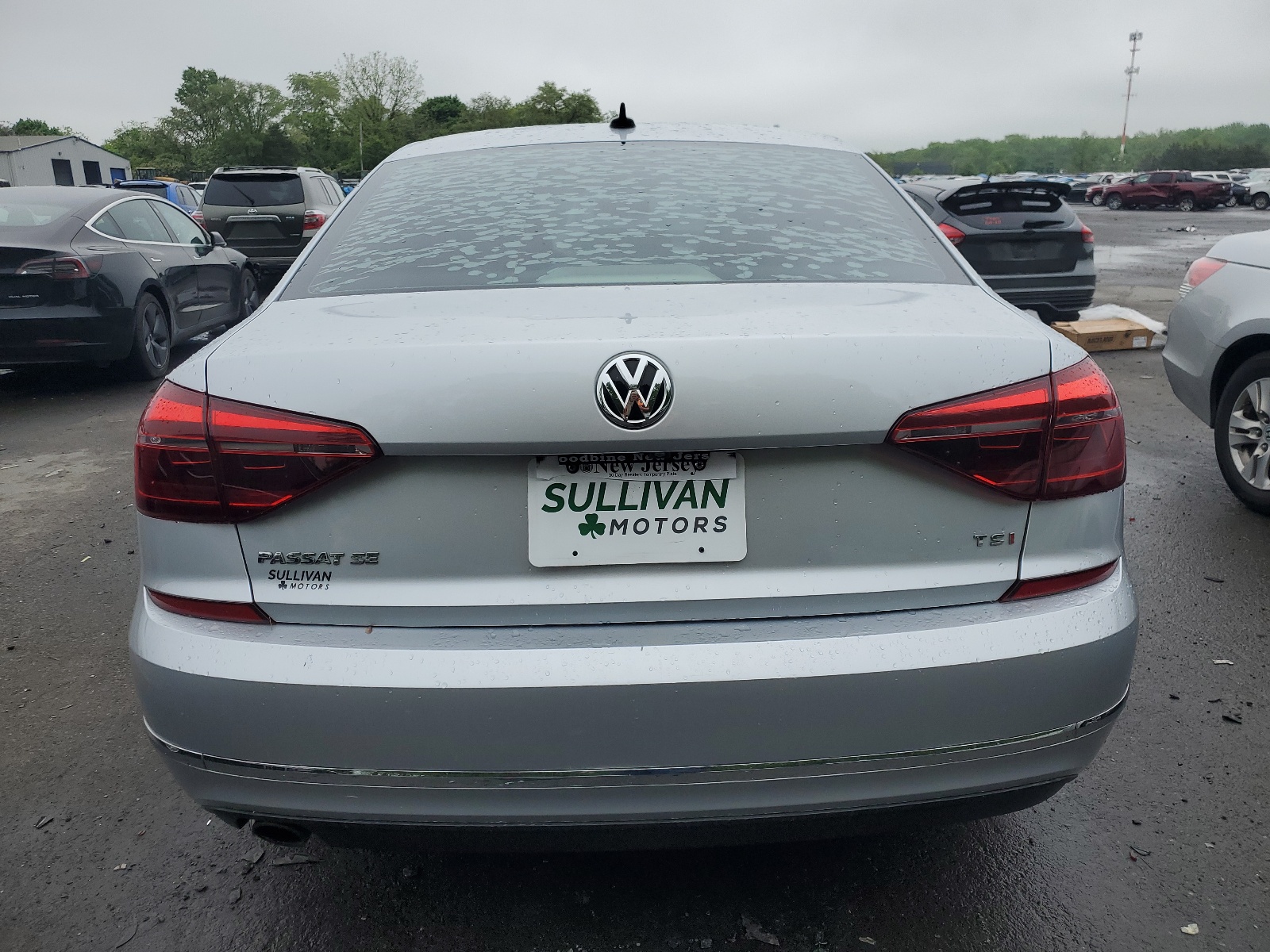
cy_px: 476
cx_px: 635
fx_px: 954
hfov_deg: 67.3
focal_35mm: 26
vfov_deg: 53.1
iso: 50
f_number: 1.5
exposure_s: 1/1667
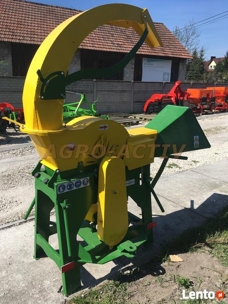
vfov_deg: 61.7
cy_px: 152
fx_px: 255
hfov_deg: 48.2
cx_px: 114
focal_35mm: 29
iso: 25
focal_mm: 4.15
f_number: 2.2
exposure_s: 1/1326
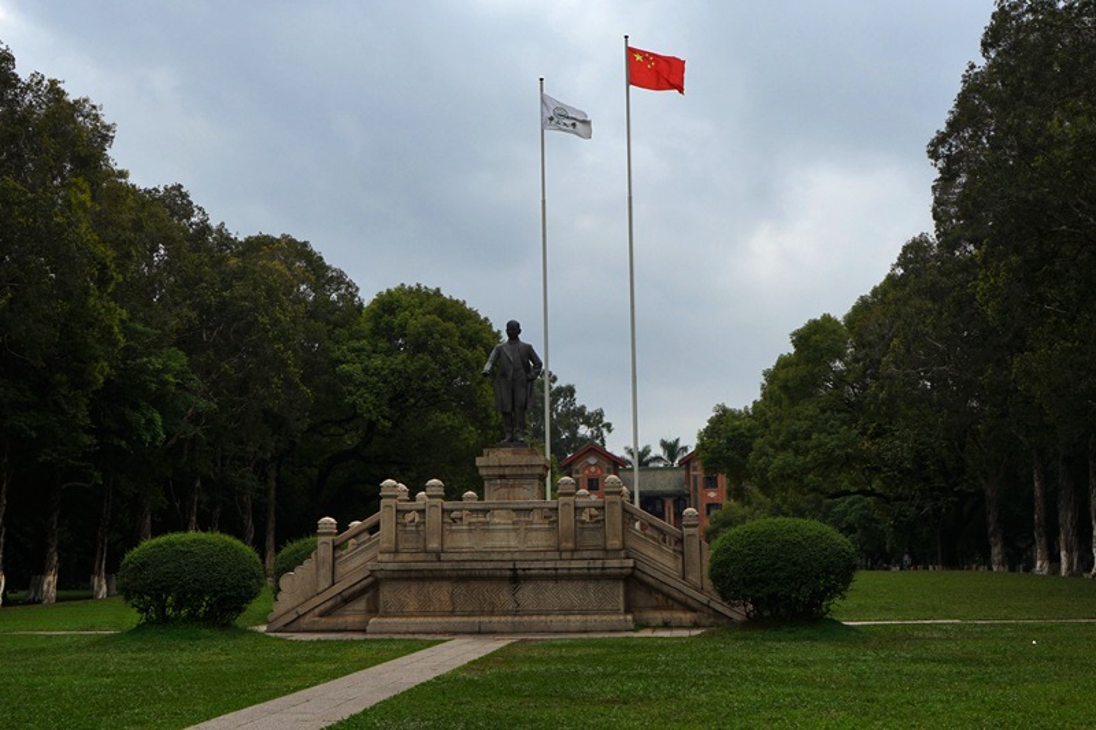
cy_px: 365
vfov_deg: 31.9
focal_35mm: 42
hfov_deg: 46.4
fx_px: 1278
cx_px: 548
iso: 100
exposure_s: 1/320
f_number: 10
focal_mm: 28
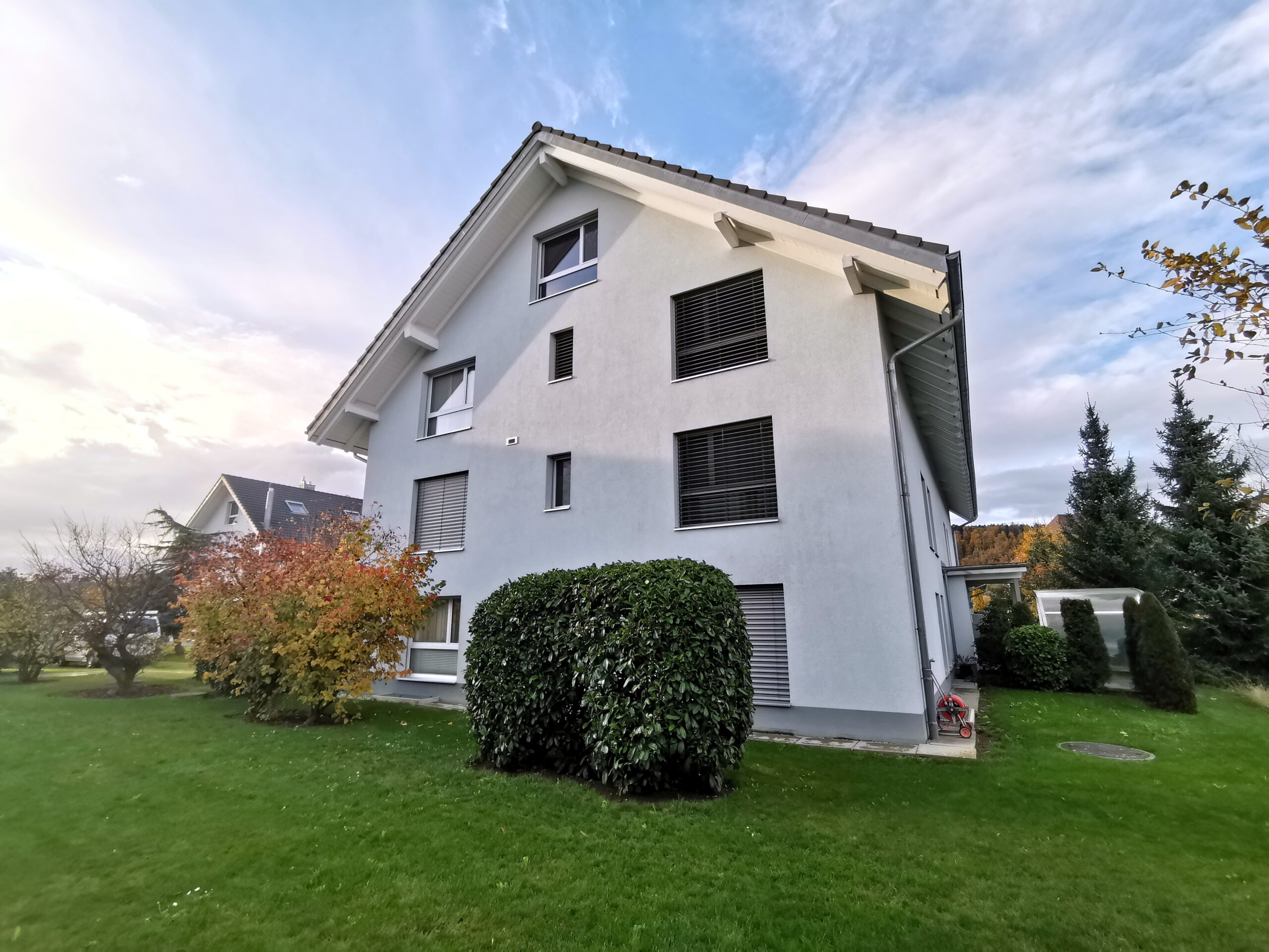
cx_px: 634
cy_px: 476
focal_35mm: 16
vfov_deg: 78.1
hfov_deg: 94.5
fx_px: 587
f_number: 2.2
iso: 50
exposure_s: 1/287
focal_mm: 2.35
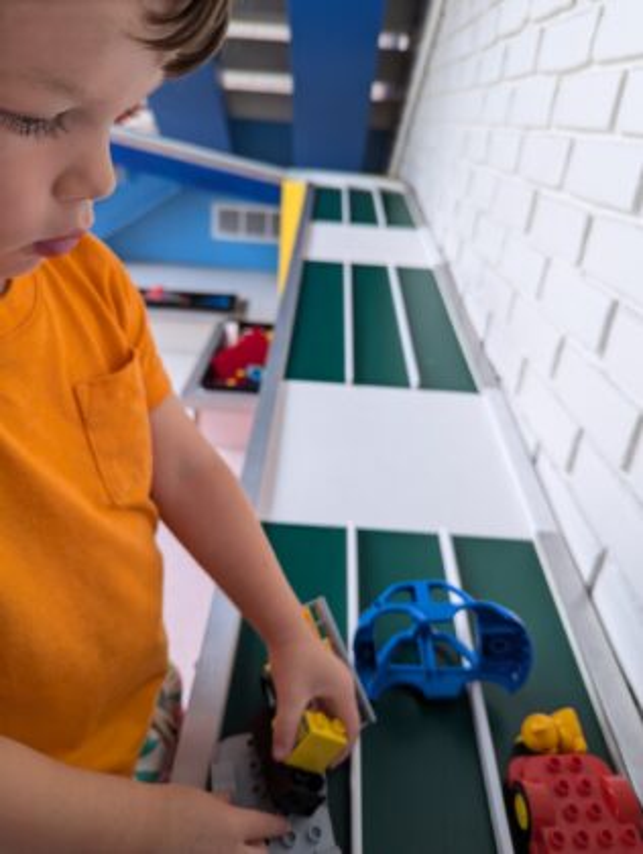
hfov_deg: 56.9
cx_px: 322
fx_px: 593
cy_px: 427
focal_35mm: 24
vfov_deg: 71.5
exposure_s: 1/253
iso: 52
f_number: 1.85
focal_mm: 6.81
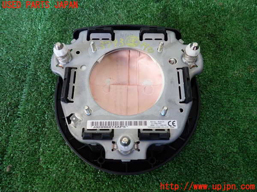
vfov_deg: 46.8
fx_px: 223
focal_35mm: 30
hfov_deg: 60.0
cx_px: 128
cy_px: 96
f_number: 2.3
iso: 200
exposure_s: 1/50
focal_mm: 5.4
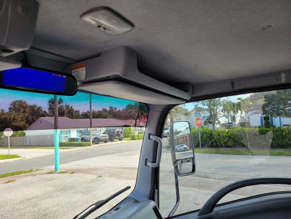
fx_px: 219
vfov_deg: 53.1
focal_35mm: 26
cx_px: 146
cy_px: 110
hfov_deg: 67.3
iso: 40
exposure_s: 1/356
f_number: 1.8
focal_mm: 5.4
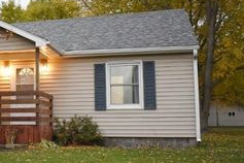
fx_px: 386
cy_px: 74
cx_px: 10
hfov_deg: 32.7
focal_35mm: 57
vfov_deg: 23.8
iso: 1800
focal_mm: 18
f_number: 3.5
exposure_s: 1/125
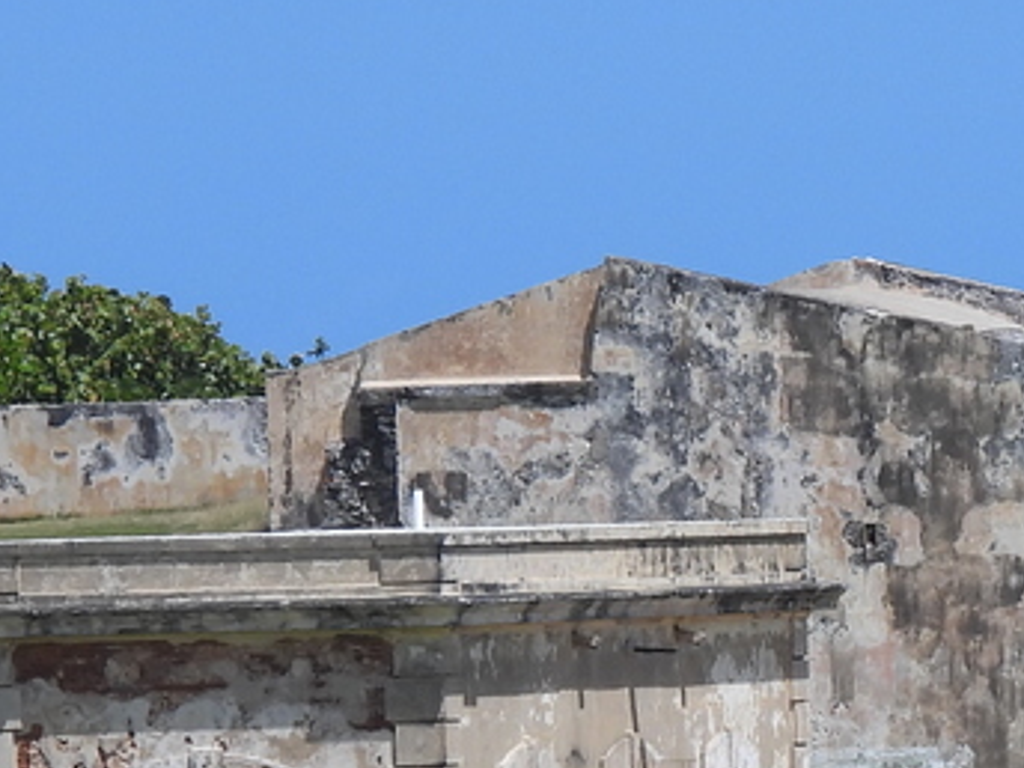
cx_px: 1137
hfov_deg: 2.2
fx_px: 26387
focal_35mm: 892
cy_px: 601
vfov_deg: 1.7
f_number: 4.5
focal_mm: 42.8
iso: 100
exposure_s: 1/1000
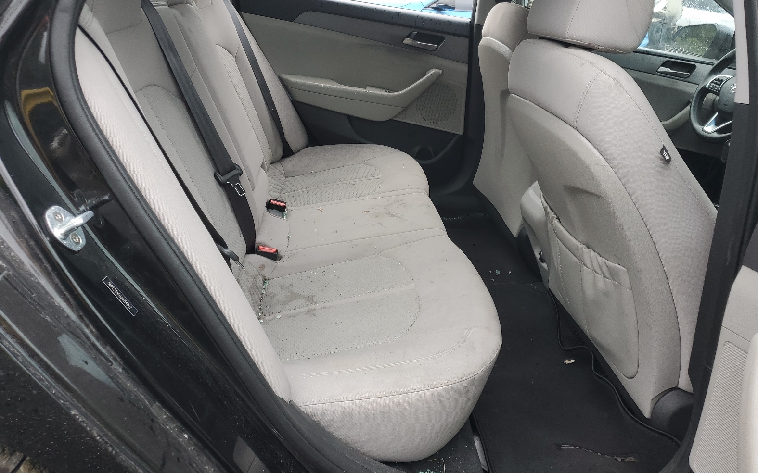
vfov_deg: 44.3
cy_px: 187
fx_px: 578
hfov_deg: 66.5
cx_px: 384
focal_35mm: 28
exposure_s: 1/182
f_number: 1.5
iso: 50
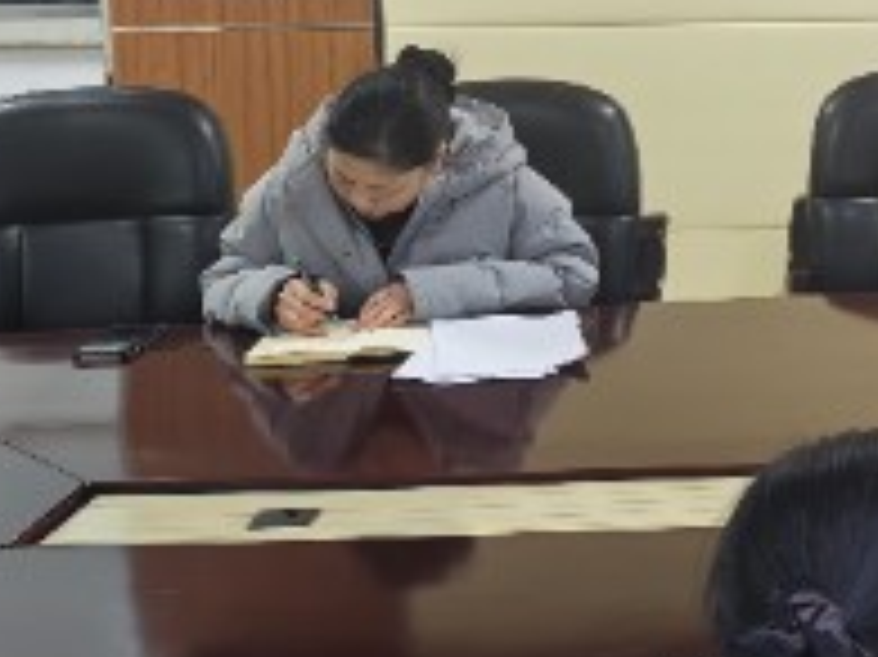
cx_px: 1135
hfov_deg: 21.4
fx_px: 2104
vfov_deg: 17.3
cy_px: -27
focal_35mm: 83
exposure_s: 1/100
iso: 100
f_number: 1.4
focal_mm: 6.98
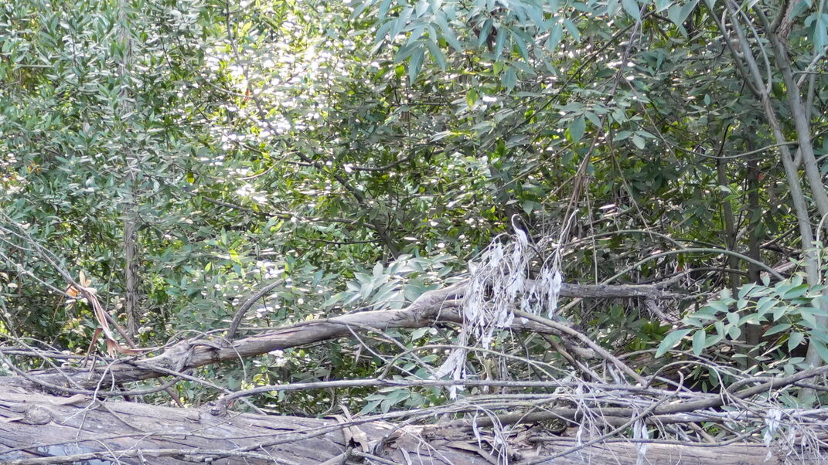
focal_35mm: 131
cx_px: 297
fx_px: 2876
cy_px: 1079
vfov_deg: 8.5
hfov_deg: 16.4
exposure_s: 1/50
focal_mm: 31
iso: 400
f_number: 4
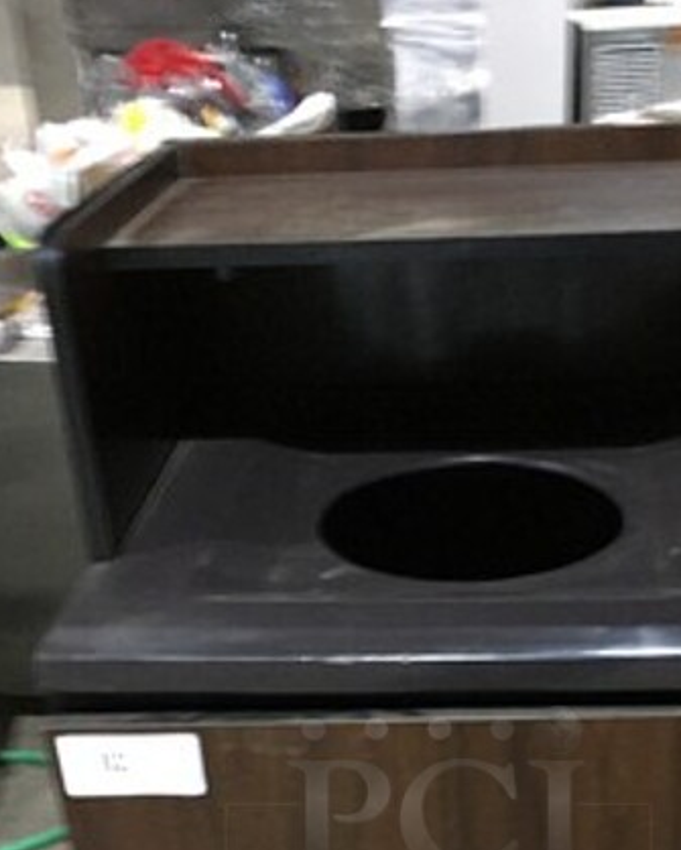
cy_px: 812
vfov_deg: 32.0
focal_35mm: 55
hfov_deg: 27.5
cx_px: 439
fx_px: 1384
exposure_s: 1/4
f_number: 2.2
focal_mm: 4.15
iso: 125
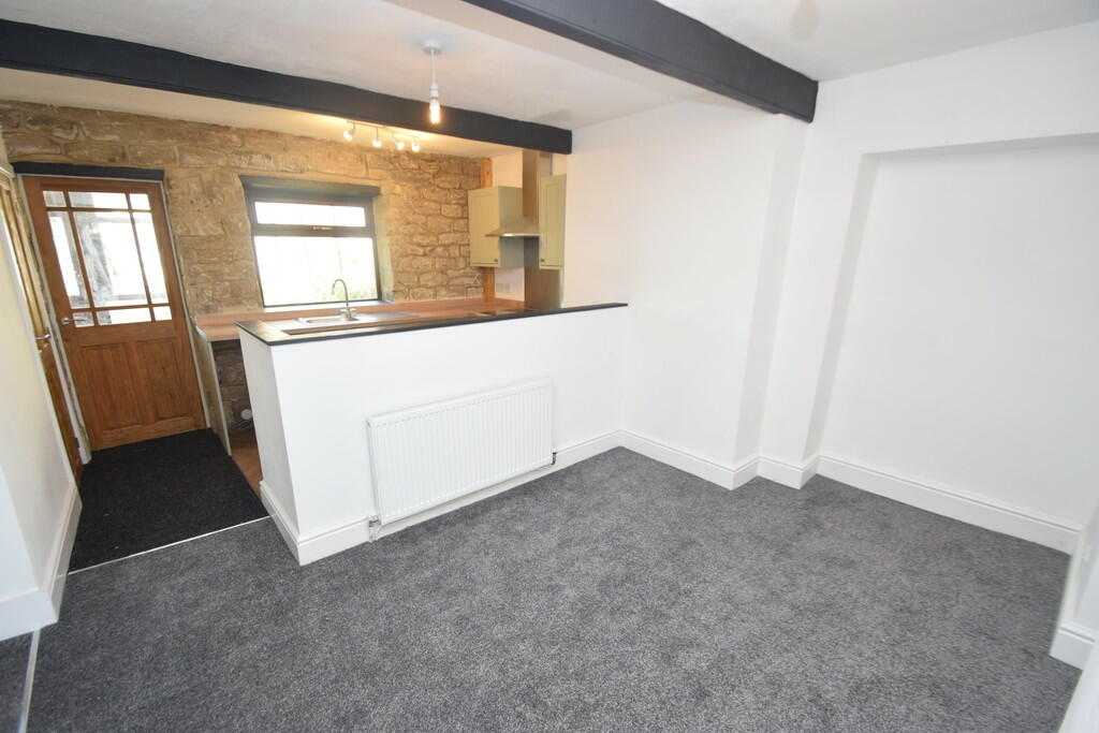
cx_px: 550
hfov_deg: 100.4
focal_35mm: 15
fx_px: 458
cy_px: 366
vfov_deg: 77.3
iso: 800
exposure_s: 1/100
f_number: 5
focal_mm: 10
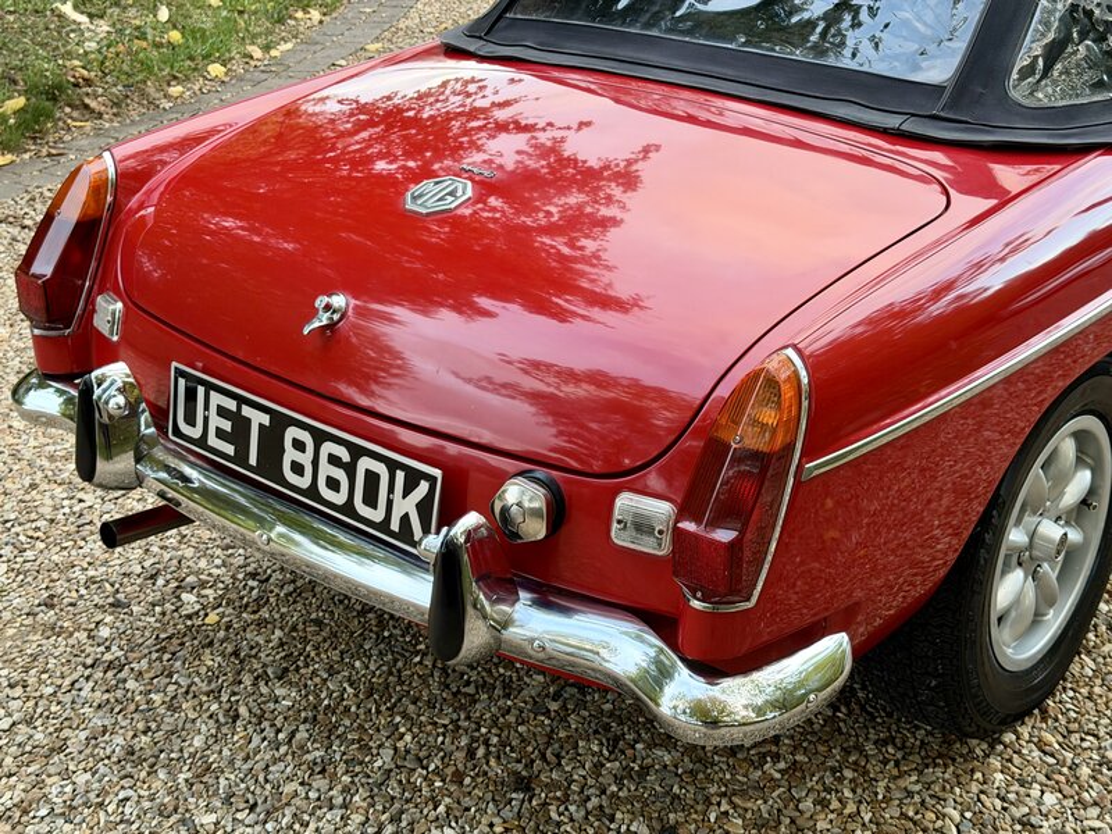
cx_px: 556
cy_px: 417
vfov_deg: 30.3
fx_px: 1542
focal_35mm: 48
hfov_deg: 39.7
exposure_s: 1/60
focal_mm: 6.76
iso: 160
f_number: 1.78
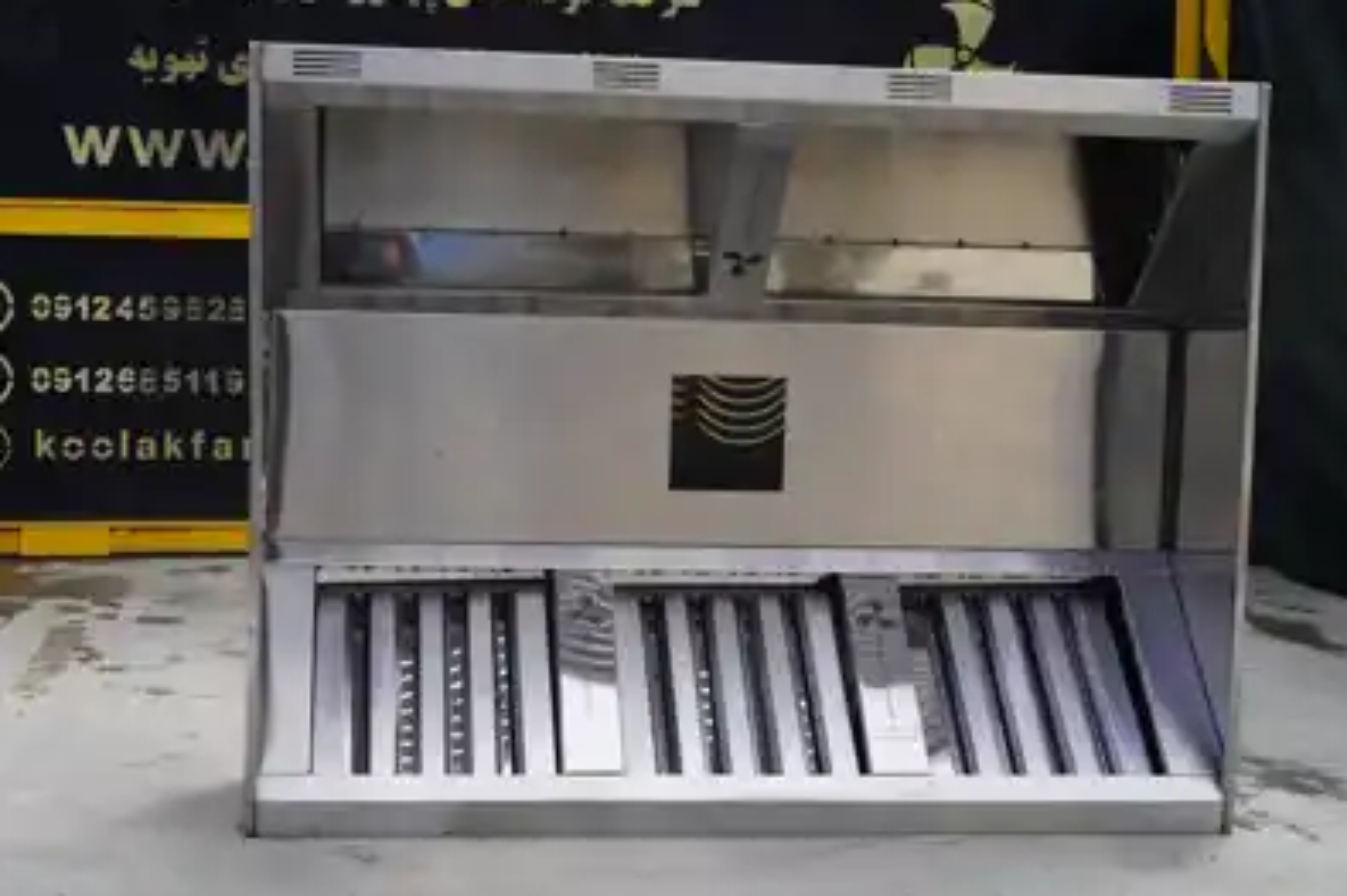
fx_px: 2132
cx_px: 645
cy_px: 422
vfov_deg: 23.8
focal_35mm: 57
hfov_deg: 35.1
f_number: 13
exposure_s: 1/5000
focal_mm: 50
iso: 12800
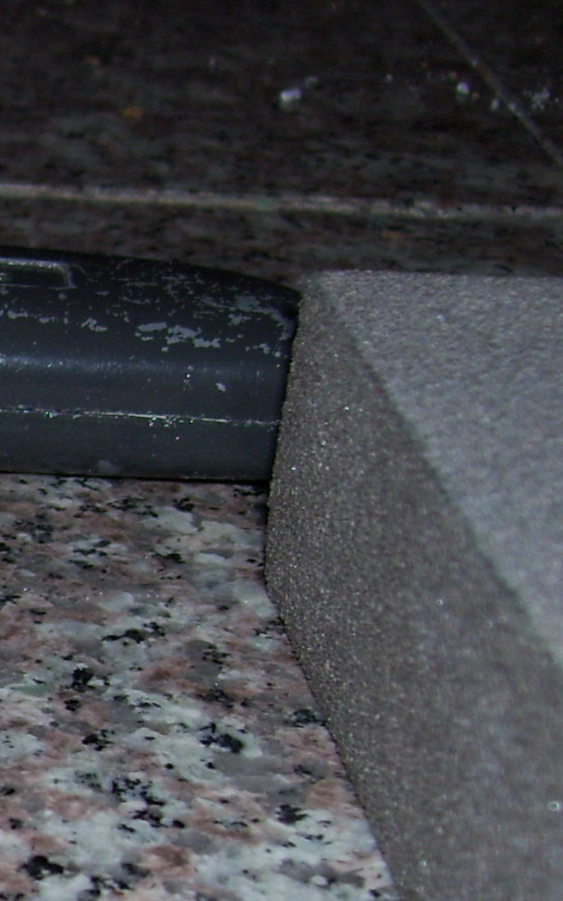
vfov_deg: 19.7
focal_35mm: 104
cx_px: -649
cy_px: 774
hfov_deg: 11.1
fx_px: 2552
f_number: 2.7
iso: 80
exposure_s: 1/60
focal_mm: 6
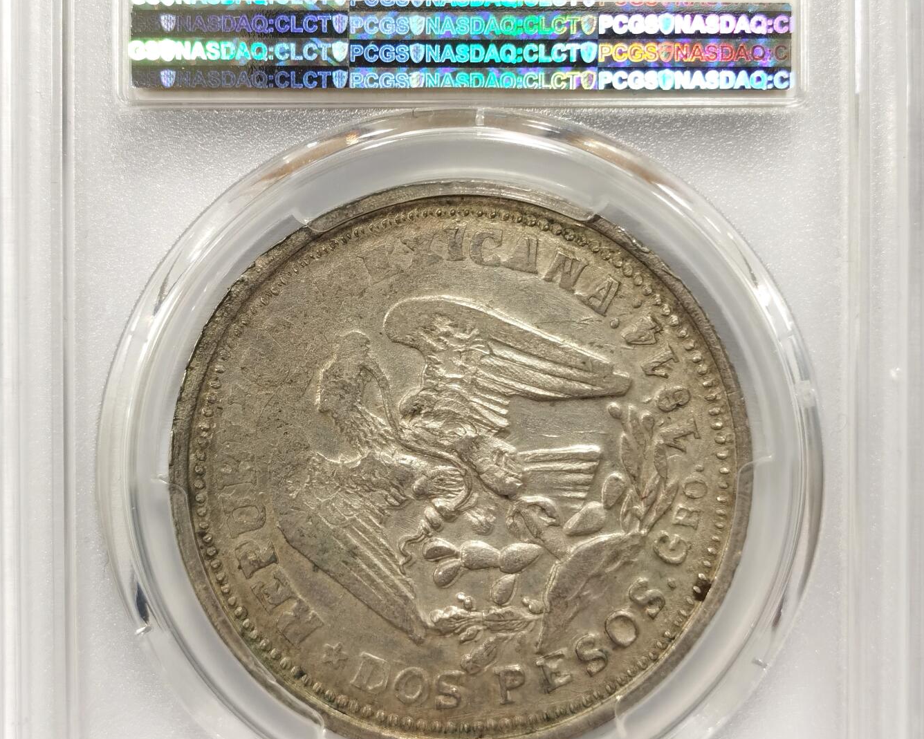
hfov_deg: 26.8
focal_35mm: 71
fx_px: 1942
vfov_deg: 21.5
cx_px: 463
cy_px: 298
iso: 125
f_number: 16
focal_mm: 5.56
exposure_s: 1/100
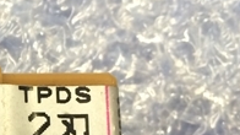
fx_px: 655
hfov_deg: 18.3
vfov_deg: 11.6
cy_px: 144
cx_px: -126
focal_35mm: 103
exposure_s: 1/30
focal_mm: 4.15
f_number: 2.2
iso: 100
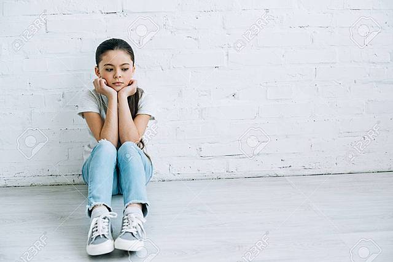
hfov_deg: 39.6
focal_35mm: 50
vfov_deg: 27.0
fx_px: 546
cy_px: 131
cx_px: 196
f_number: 4
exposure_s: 1/160
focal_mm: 50
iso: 320
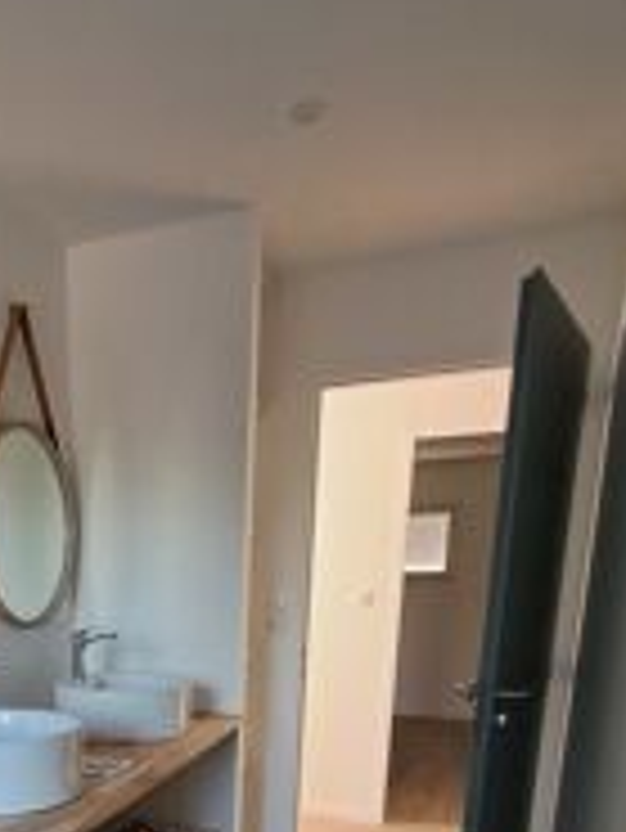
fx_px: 723
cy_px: 776
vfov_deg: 51.5
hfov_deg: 43.4
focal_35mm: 30
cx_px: 81
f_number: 2.2
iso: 125
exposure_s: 1/50
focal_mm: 1.42
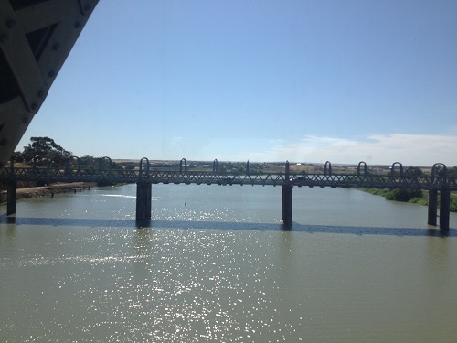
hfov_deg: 52.6
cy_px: 172
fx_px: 462
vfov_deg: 40.7
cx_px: 228
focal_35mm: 35
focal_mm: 4.28
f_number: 2.4
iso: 50
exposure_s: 1/2762
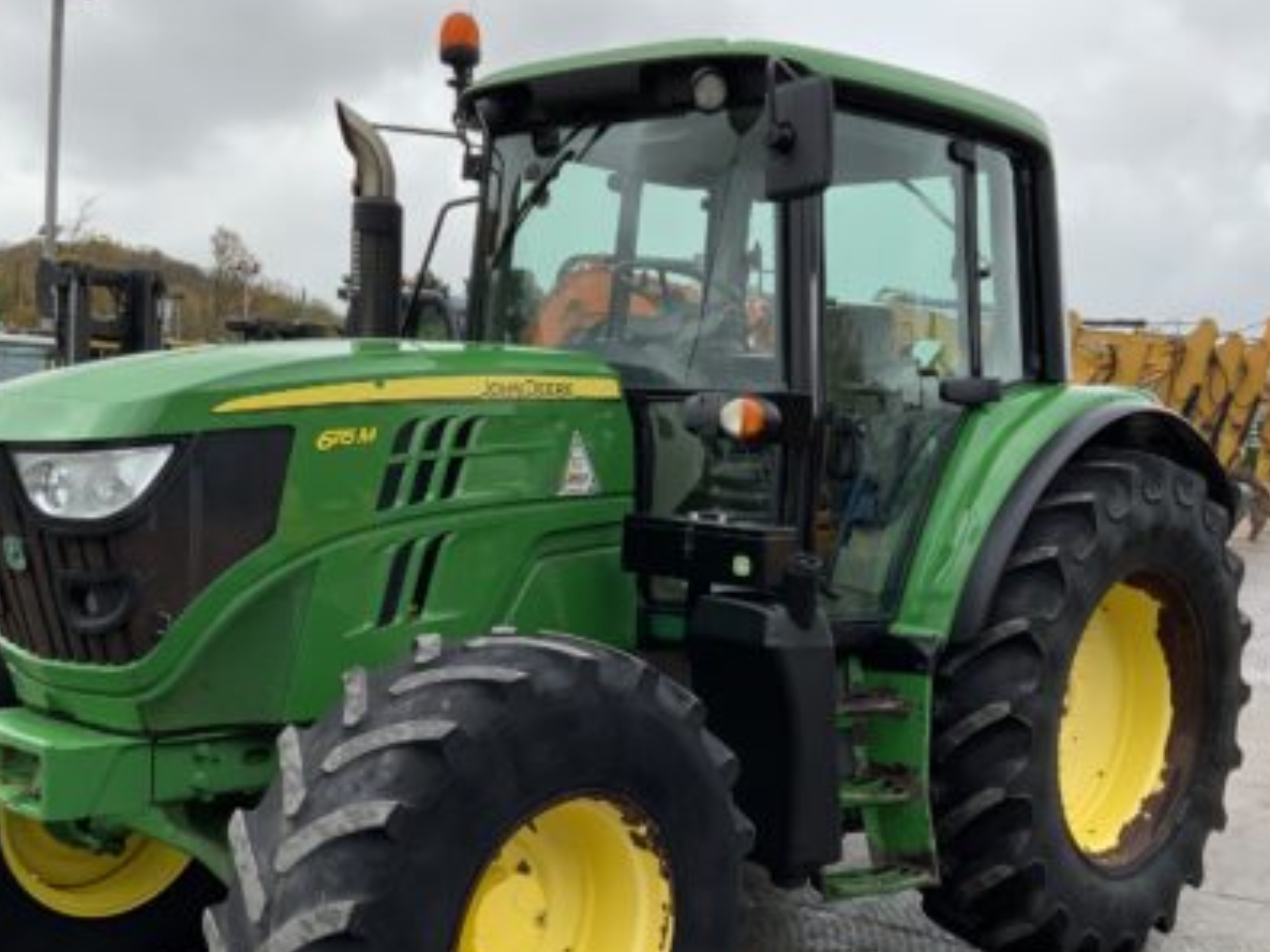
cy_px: 634
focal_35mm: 47
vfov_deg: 30.6
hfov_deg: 40.4
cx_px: 672
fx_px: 1724
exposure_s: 1/286
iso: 16
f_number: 1.8
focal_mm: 3
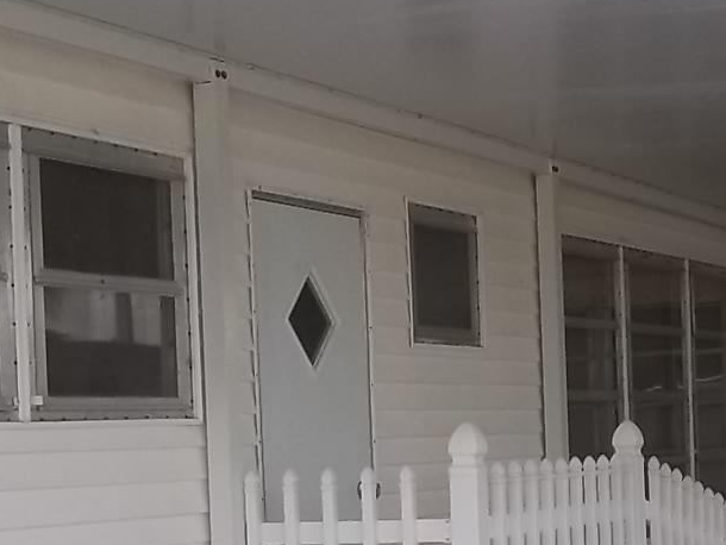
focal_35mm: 94
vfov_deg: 15.5
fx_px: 1972
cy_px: 538
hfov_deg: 20.5
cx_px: 643
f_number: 3.5
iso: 64
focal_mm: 5.05
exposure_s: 1/320
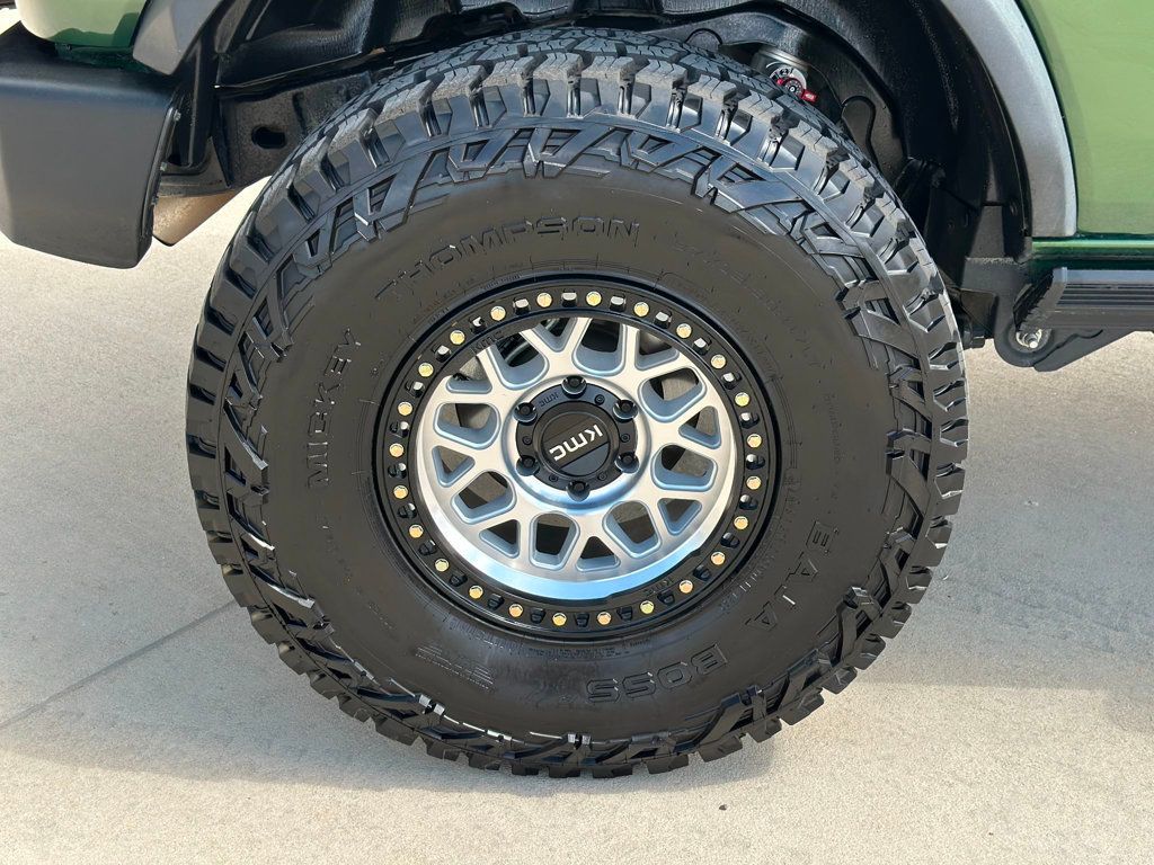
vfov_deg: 30.3
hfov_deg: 39.7
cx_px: 577
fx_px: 1600
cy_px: 432
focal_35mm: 48
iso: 80
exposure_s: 1/1050
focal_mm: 6.86
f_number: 1.78
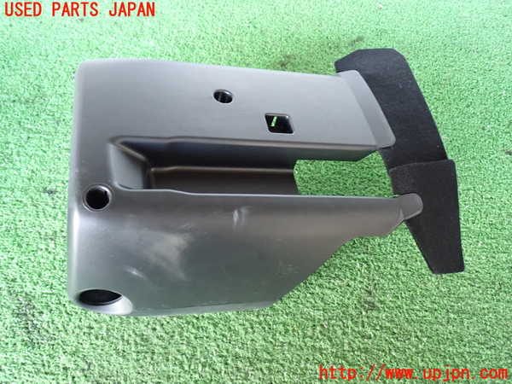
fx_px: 473
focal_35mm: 32
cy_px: 192
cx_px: 256
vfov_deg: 44.2
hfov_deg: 56.8
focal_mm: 5.79
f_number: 2.4
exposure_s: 1/30
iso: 800
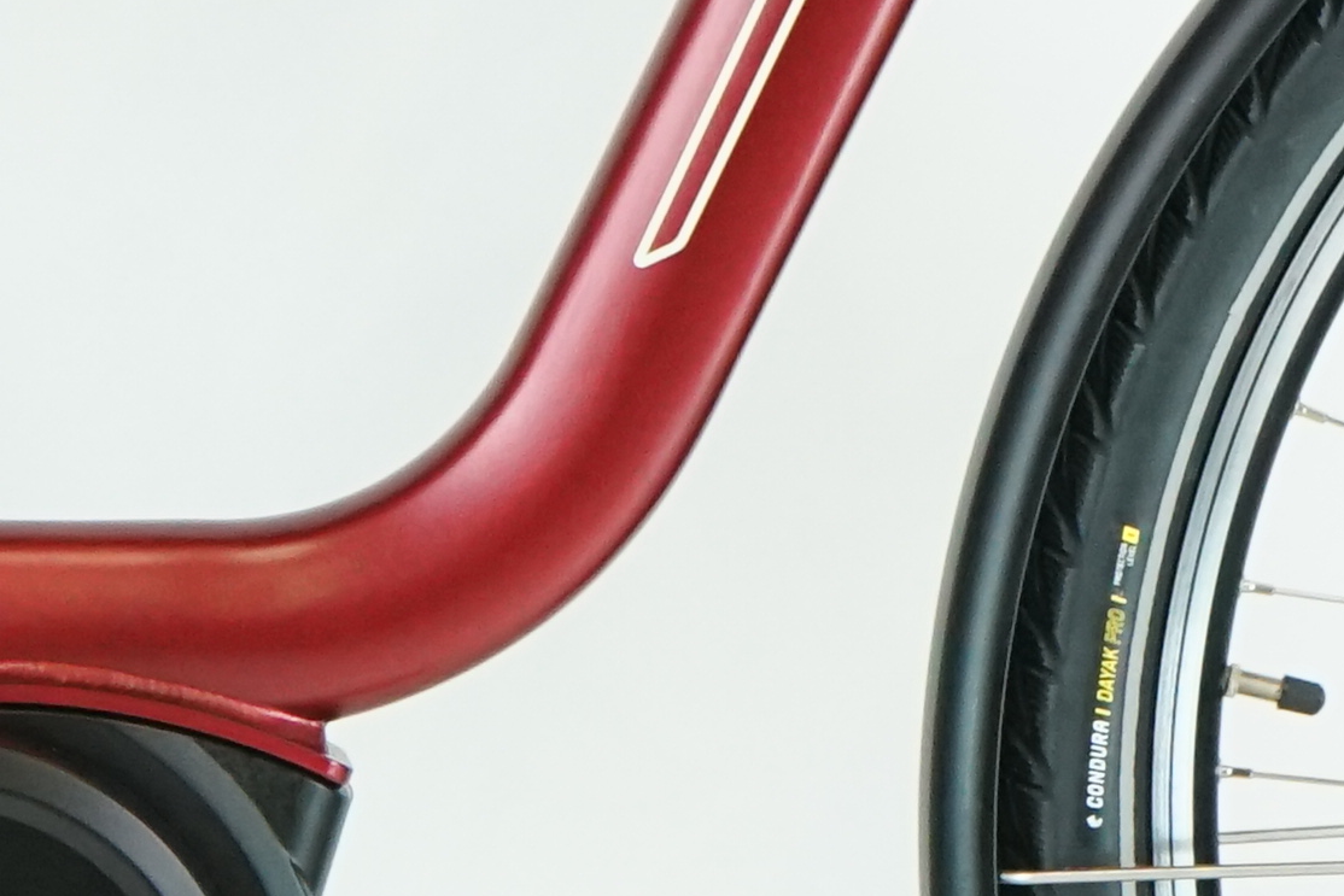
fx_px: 11462
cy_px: 14
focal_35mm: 307
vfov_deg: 4.5
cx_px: 183
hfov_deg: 6.7
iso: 2000
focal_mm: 57
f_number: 6.3
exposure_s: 1/200
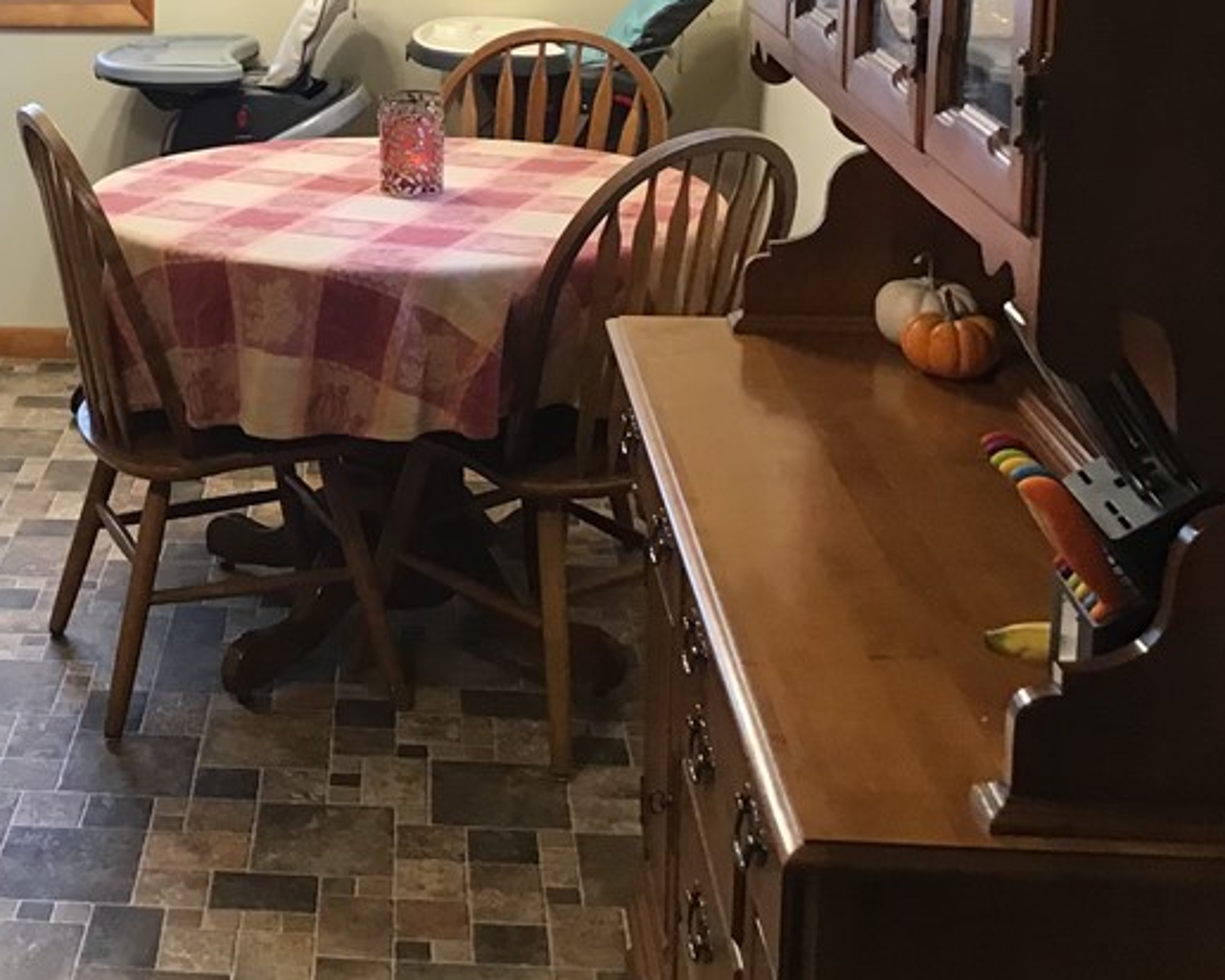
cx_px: 159
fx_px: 2176
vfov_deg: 24.8
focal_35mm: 60
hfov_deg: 30.3
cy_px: 131
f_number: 2.4
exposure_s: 1/30
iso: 100
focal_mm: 3.3
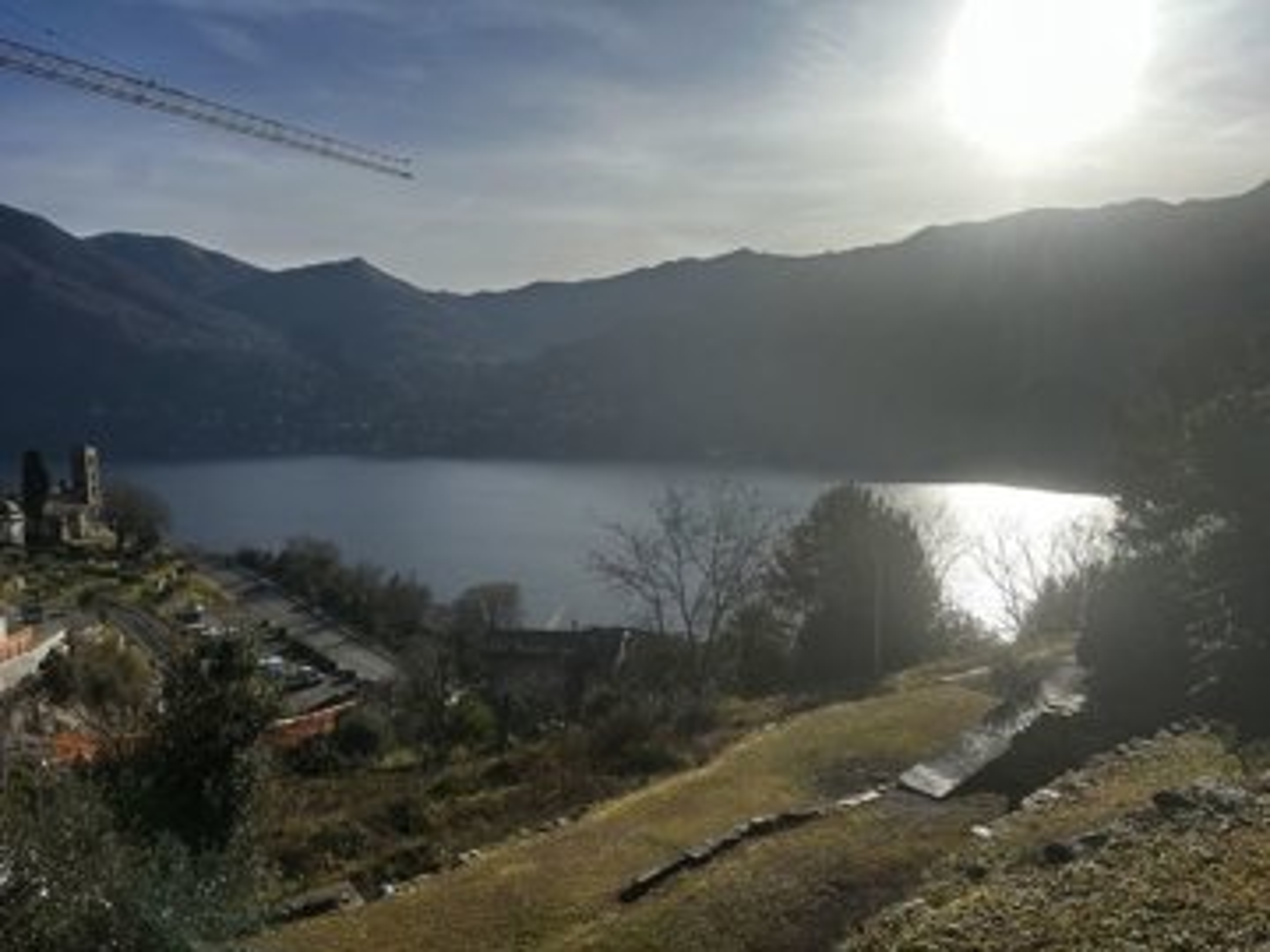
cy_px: 476
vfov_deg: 56.8
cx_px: 635
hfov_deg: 71.6
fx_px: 881
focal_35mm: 24
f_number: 1.78
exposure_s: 1/7576
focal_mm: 6.86
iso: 80
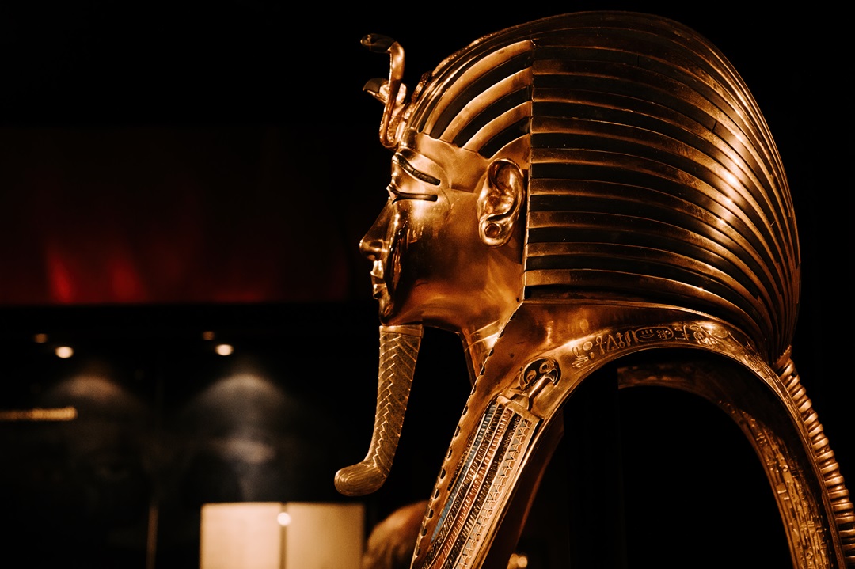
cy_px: 284
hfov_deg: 27.0
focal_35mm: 75
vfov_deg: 18.2
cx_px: 428
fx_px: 1780
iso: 4000
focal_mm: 50
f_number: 5
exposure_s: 1/100
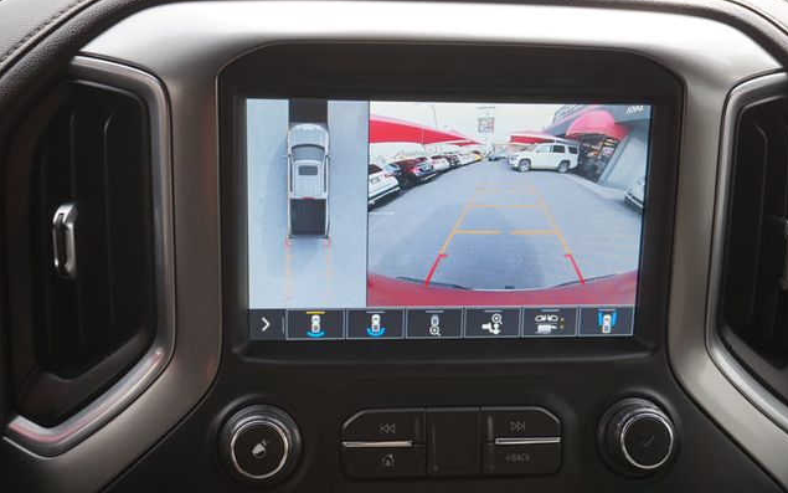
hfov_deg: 50.9
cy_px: 261
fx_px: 827
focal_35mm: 39
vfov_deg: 33.2
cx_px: 396
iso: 125
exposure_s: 1/60
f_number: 4.5
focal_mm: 25
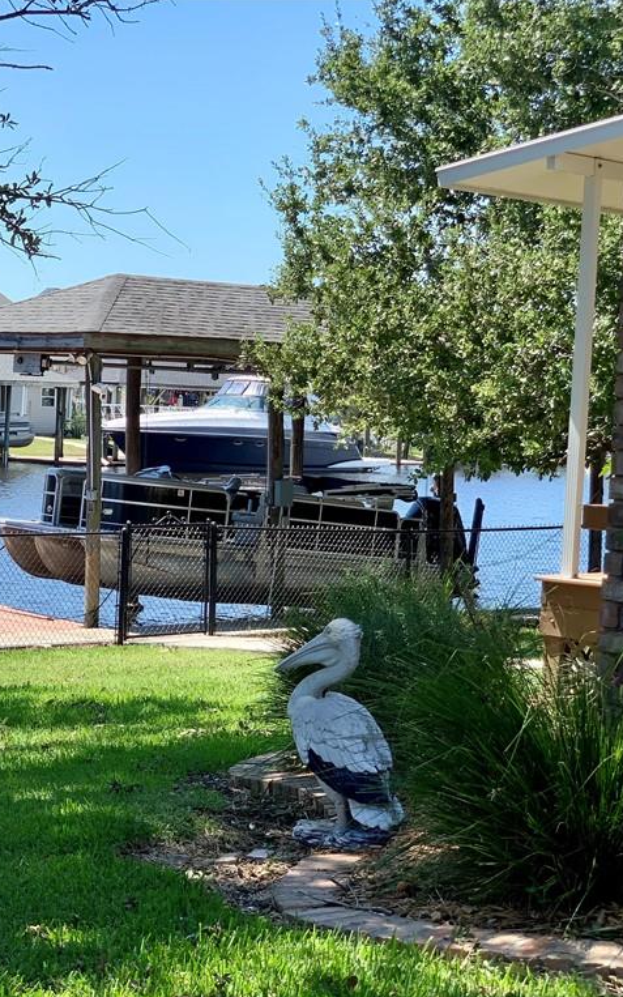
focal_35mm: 74
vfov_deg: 27.8
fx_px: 2010
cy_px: 499
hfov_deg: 17.2
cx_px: -21
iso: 16
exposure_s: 1/539
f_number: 2.4
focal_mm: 6
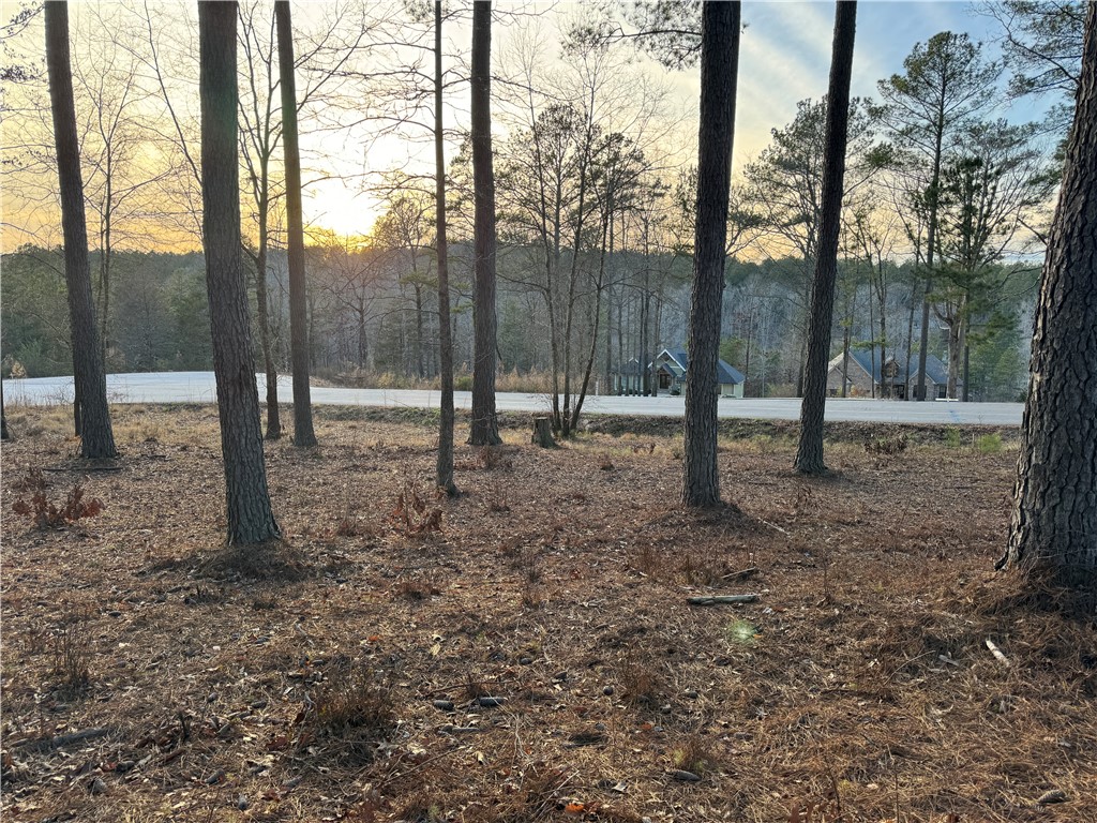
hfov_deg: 71.6
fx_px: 761
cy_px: 412
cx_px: 548
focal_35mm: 24
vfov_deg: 56.8
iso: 80
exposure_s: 1/287
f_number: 1.78
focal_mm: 6.86
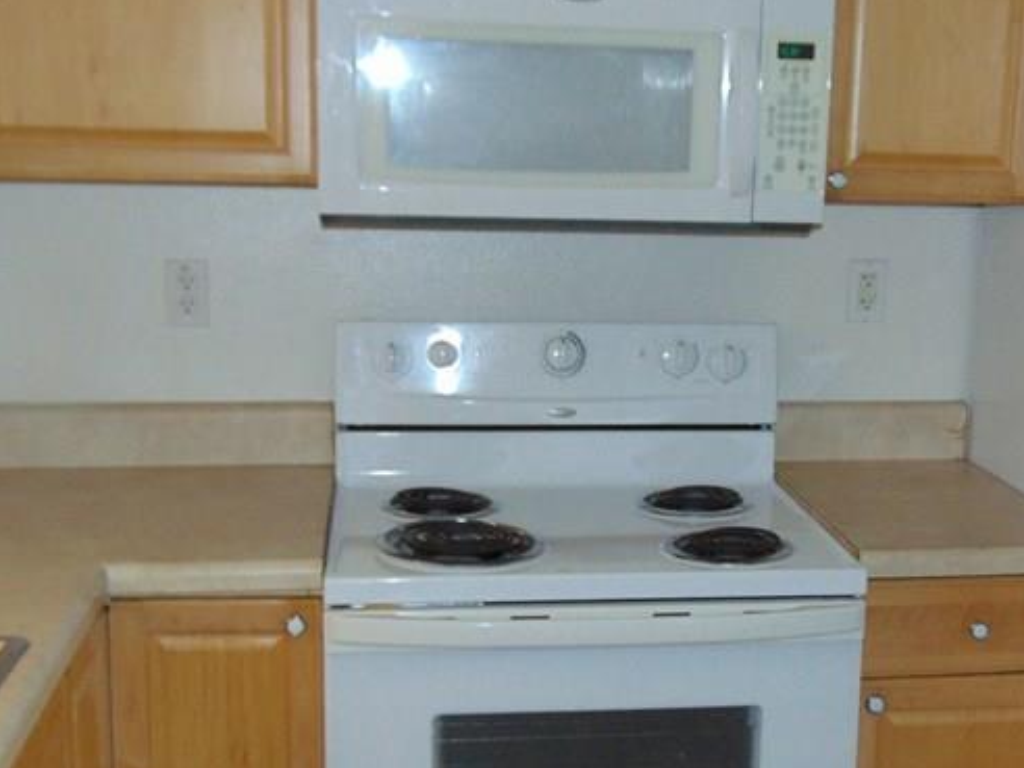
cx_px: 626
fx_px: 1538
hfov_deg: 36.6
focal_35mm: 52
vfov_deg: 28.0
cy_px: 456
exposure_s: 1/30
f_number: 3
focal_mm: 4.5
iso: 200
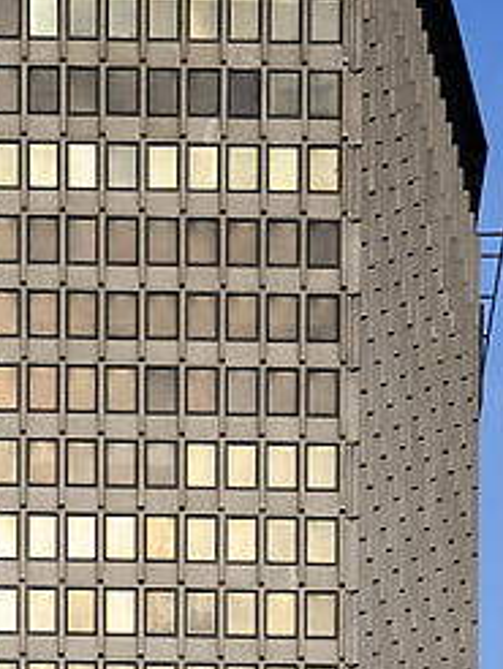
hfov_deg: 3.5
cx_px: 1
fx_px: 8143
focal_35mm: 421
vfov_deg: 4.7
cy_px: 356
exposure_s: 1/400
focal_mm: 120
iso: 200
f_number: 9
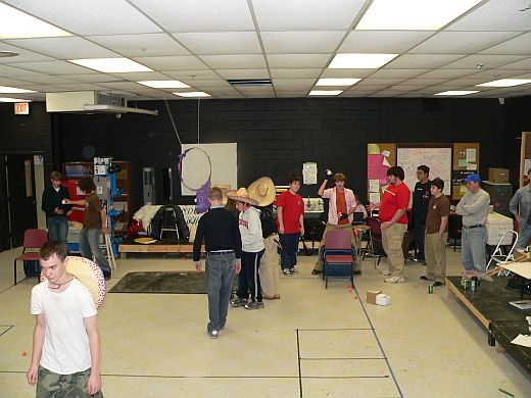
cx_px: 266
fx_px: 552
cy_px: 199
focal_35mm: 36
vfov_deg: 39.7
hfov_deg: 51.4
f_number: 2.8
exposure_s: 1/60
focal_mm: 6
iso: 300
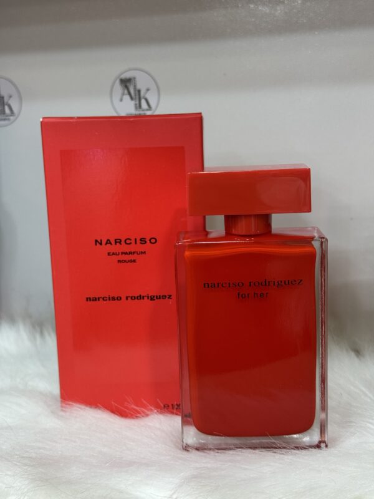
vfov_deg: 39.7
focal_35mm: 48
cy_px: 250
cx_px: 187
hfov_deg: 30.3
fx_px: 691
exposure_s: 1/50
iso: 64
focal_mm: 6.76
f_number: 1.78
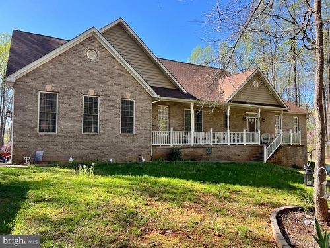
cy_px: 124
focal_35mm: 26
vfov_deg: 53.1
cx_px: 165
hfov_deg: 67.3
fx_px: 248
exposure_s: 1/873
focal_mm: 5.7
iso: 50
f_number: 1.5
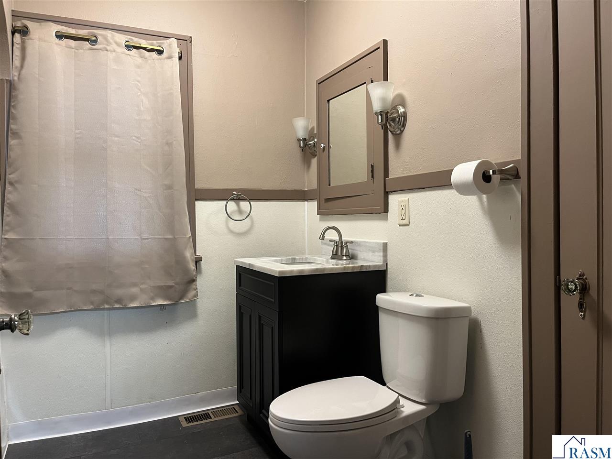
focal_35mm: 26
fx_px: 460
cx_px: 306
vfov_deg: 53.1
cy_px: 230
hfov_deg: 67.3
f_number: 1.6
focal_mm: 5.1
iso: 250
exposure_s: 1/60
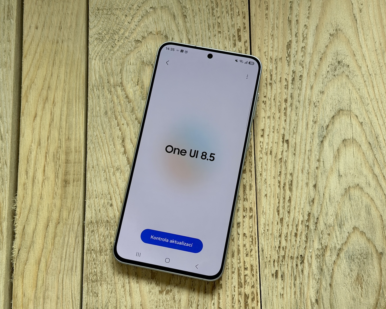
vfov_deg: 29.7
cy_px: 155
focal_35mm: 51
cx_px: 196
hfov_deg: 36.7
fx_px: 583
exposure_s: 1/121
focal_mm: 6.76
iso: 64
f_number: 1.78
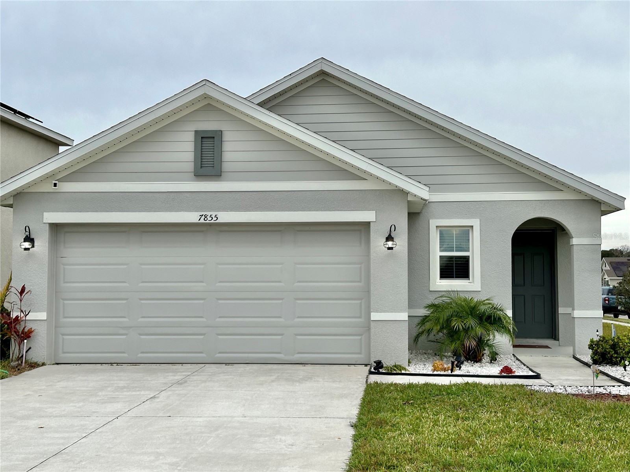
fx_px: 874
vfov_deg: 30.3
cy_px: 236
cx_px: 315
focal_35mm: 48
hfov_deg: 39.7
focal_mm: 6.86
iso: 64
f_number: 1.78
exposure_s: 1/1453
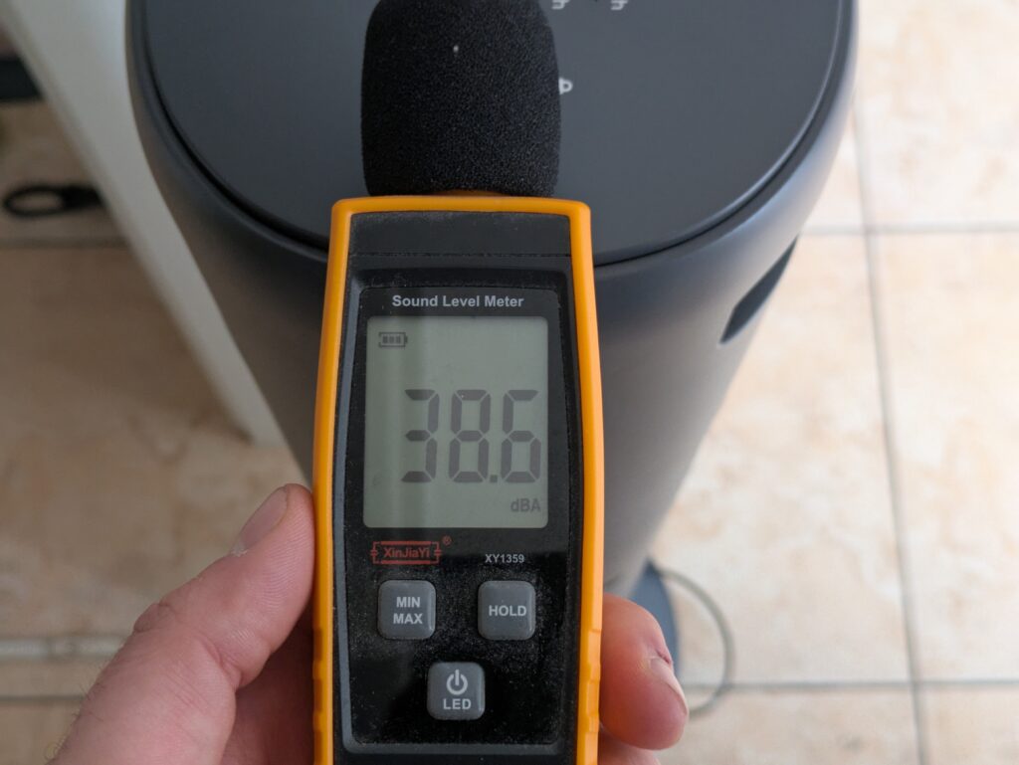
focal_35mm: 51
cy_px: 382
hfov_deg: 37.5
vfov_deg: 28.6
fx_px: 1502
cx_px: 510
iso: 293
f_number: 1.89
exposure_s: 1/60
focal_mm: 5.43
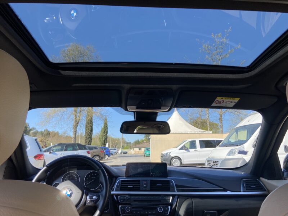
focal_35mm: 26
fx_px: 216
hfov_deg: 67.3
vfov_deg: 53.1
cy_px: 108
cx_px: 144
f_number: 1.8
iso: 32
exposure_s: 1/905
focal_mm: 4.25
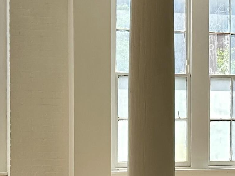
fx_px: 699
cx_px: 180
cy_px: 183
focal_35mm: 103
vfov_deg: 14.1
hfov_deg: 18.9
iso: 50
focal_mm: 5.7
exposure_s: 1/887
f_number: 1.5
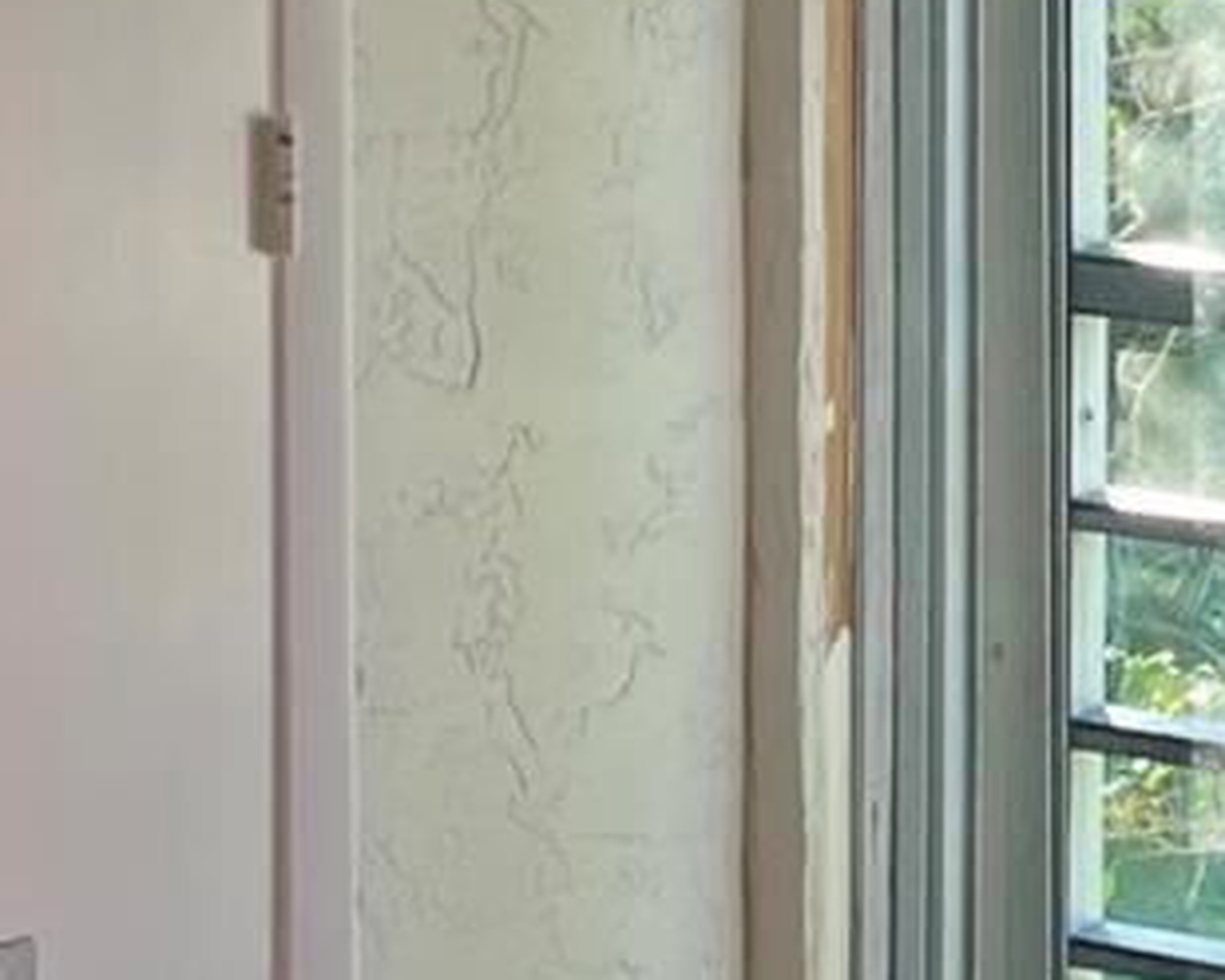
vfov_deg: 9.1
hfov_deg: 11.3
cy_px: -119
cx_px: 1459
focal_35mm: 168
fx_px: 6089
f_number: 1.5
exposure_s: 1/120
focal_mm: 5.7
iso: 100
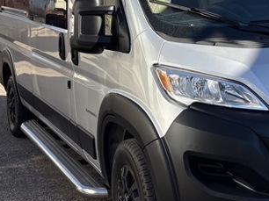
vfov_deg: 17.2
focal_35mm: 85
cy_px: 48
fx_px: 660
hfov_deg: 23.0
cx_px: 155
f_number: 1.6
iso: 50
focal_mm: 5.96
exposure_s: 1/2075
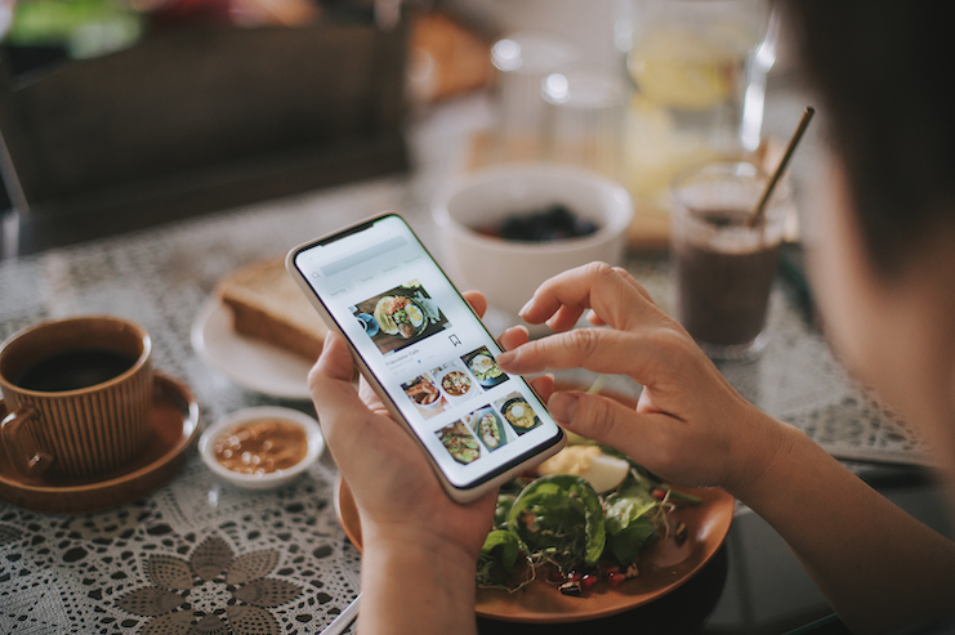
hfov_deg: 39.6
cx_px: 478
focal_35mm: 50
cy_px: 318
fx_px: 1325
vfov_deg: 27.0
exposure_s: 1/160
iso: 1250
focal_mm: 50
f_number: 1.4
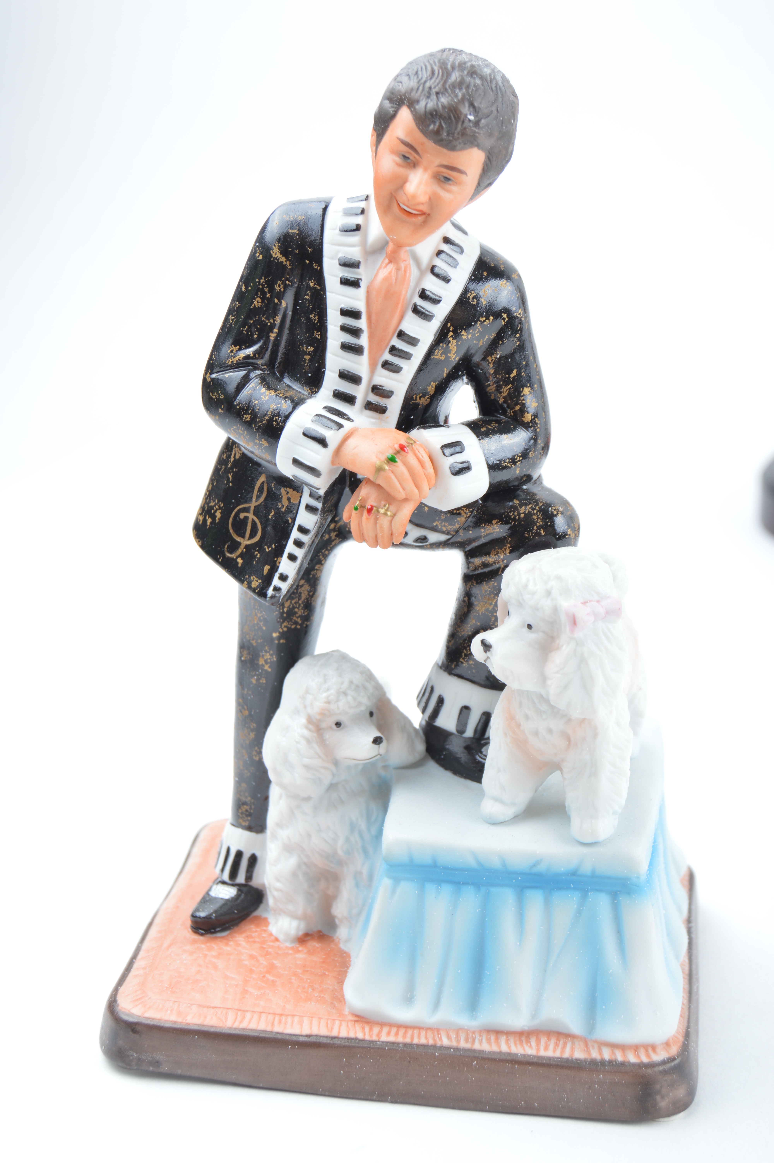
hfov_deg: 21.5
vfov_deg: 31.9
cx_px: 387
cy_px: 582
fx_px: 2035
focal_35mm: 63
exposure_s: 1/25
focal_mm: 42
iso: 100
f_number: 7.1
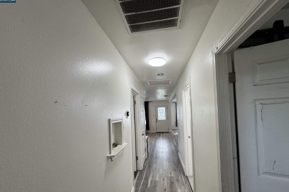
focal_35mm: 15
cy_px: 109
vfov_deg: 76.9
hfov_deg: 100.4
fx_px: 120
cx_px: 145
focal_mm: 2.22
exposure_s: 1/120
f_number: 2.2
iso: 125
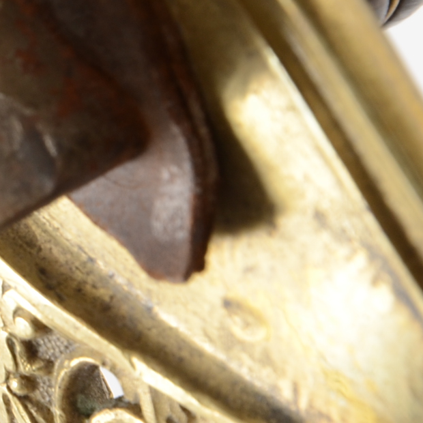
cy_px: 50
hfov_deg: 3.3
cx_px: -274
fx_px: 7337
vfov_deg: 3.3
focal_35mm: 531
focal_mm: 105
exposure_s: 1/125
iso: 200
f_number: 11
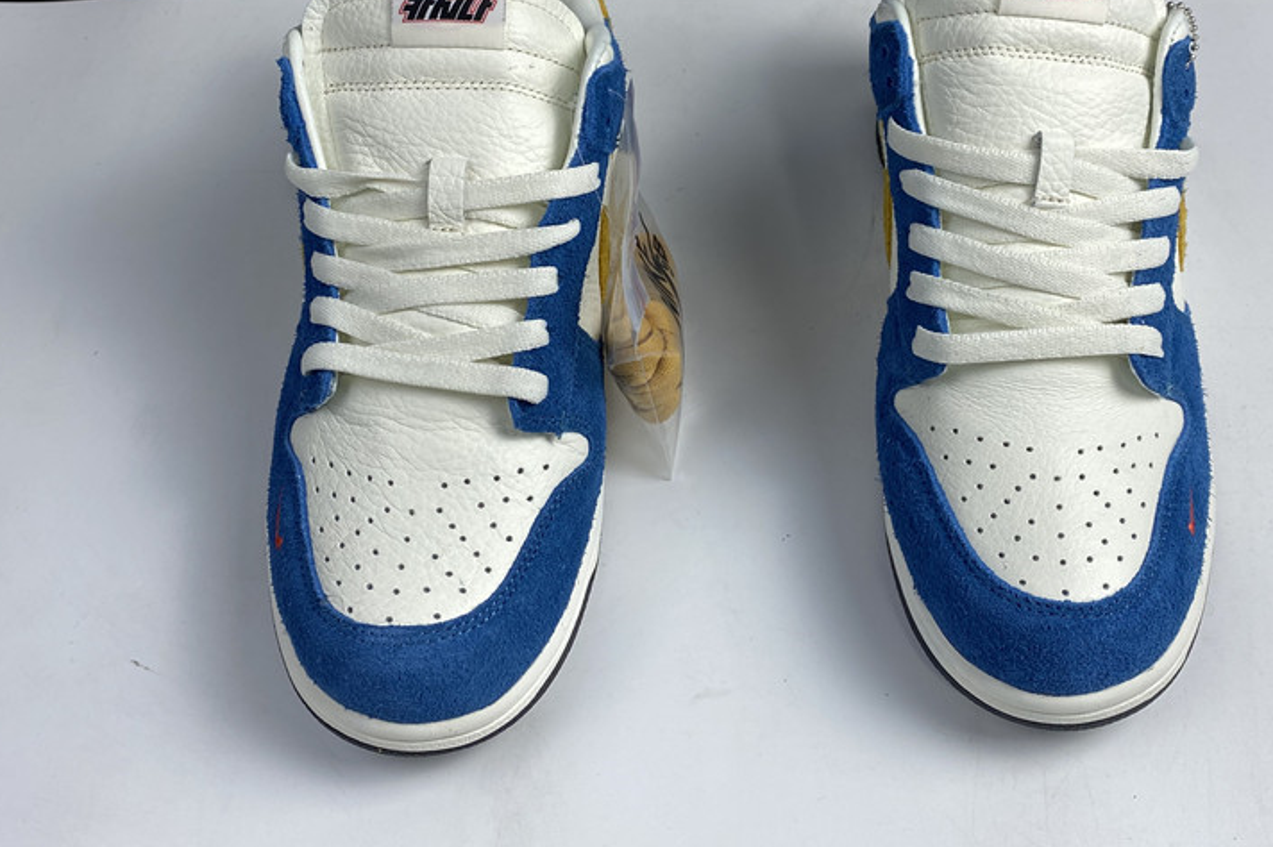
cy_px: 288
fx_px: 1343
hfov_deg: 50.5
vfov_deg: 34.7
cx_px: 738
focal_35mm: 38
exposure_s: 1/100
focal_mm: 4.25
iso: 40
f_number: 1.8
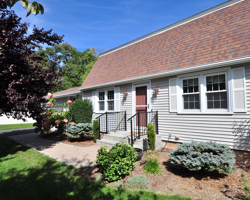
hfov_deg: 80.4
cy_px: 99
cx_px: 152
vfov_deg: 69.2
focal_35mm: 20
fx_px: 145
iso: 200
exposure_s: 1/400
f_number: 8
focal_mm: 11
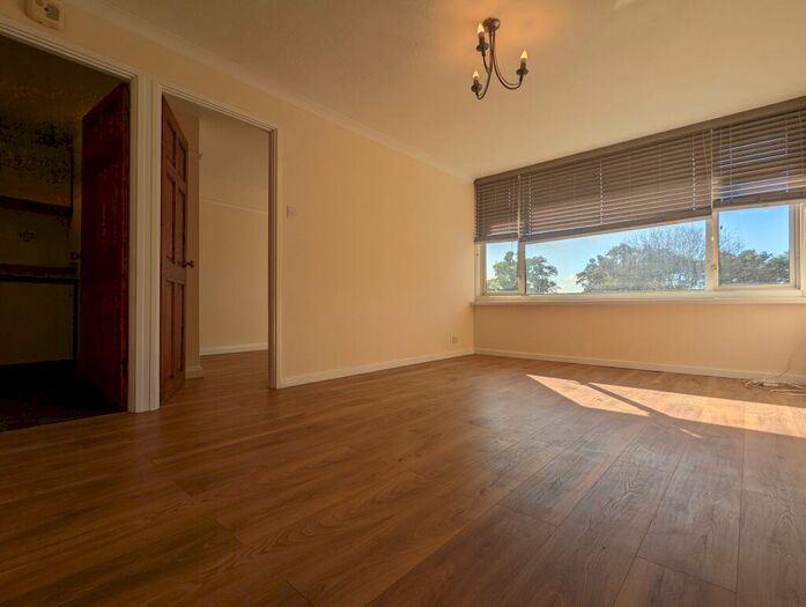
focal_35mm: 16
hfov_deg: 94.4
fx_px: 373
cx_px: 403
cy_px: 304
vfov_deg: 78.3
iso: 45
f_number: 2.2
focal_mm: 2.35
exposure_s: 1/1309
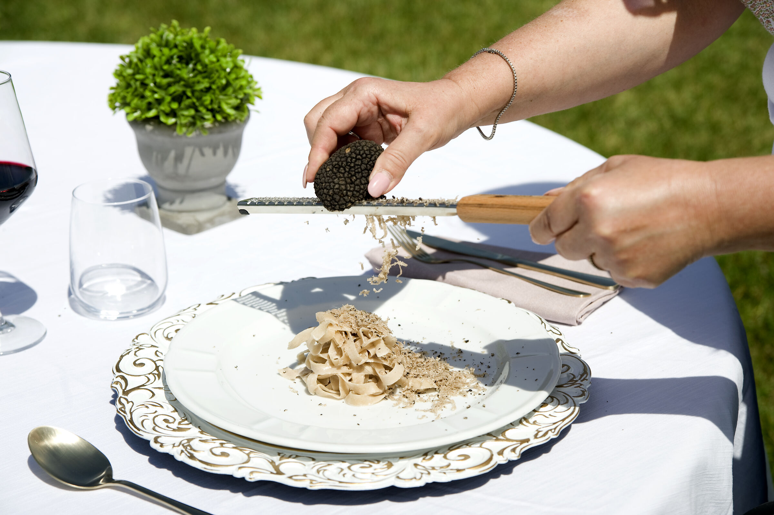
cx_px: 387
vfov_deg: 19.4
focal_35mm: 70
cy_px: 258
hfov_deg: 28.9
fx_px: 1504
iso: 200
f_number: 6.3
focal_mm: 70
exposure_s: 1/1600
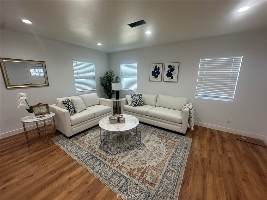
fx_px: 108
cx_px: 134
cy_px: 100
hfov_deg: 102.1
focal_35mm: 14
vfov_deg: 85.7
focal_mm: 2.22
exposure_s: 1/120
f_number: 2.2
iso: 125
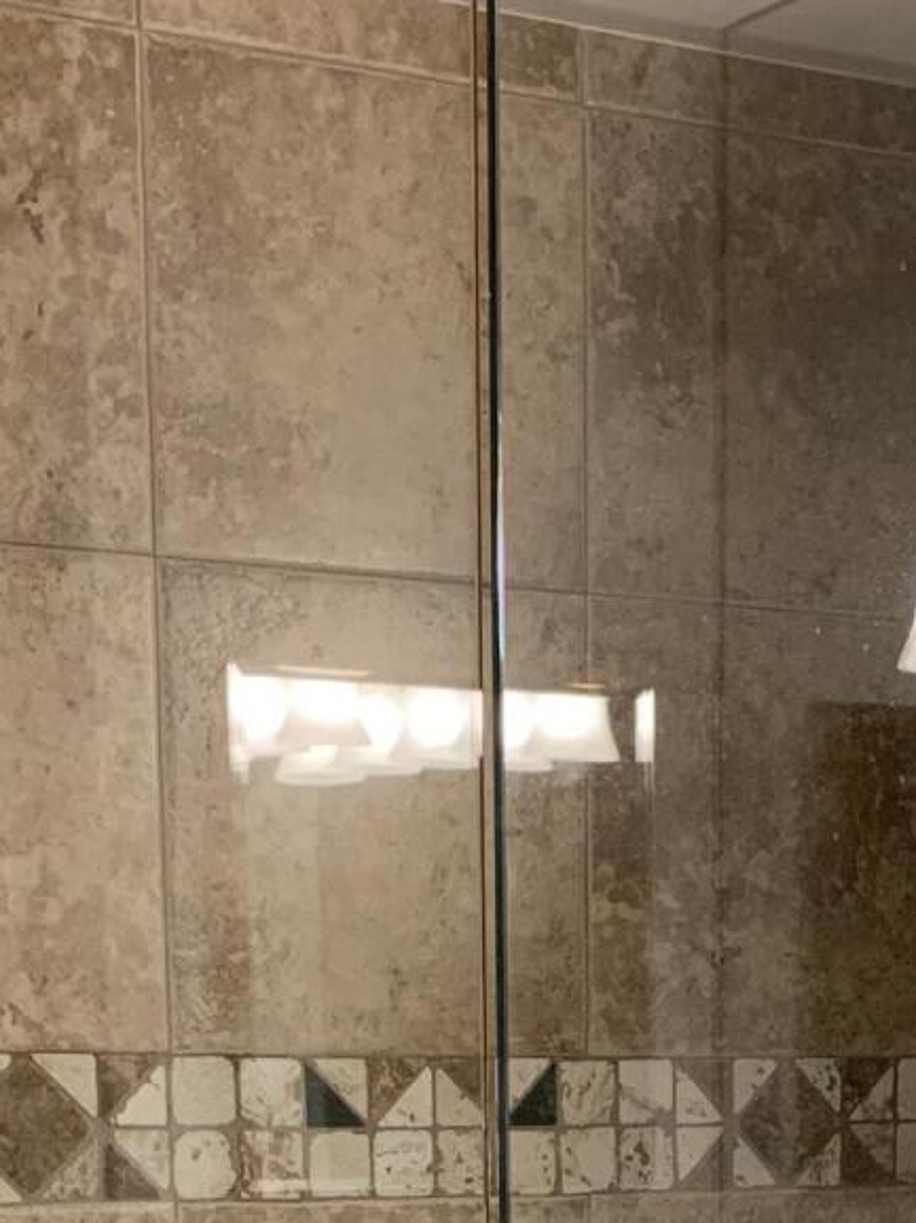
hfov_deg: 16.2
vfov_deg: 19.6
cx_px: 787
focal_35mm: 90
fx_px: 3178
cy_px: 1693
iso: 100
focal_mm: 4.25
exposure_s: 1/60
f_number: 1.8
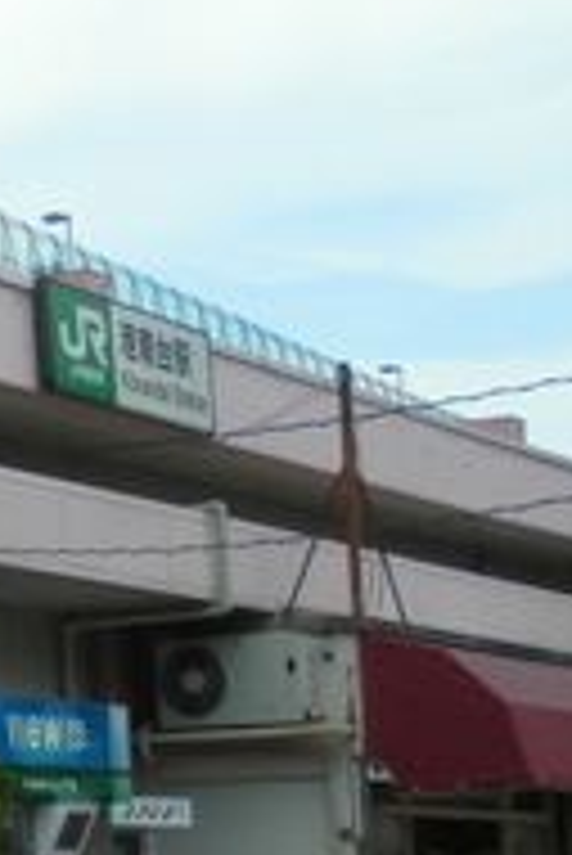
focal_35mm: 118
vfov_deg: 17.3
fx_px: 2807
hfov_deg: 10.2
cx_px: -770
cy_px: 558
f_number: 9
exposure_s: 1/160
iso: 80
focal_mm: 5
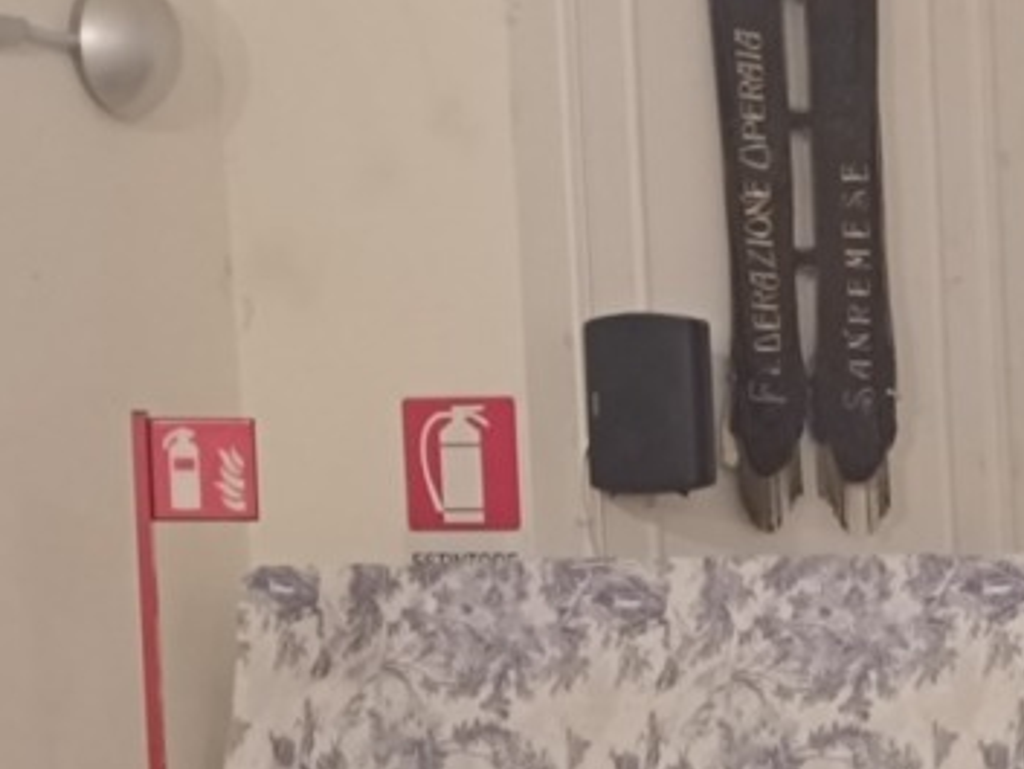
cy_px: 1204
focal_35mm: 87
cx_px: 1662
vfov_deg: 15.5
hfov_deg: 18.9
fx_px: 2574
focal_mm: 6.14
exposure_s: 1/50
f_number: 1.65
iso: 1311
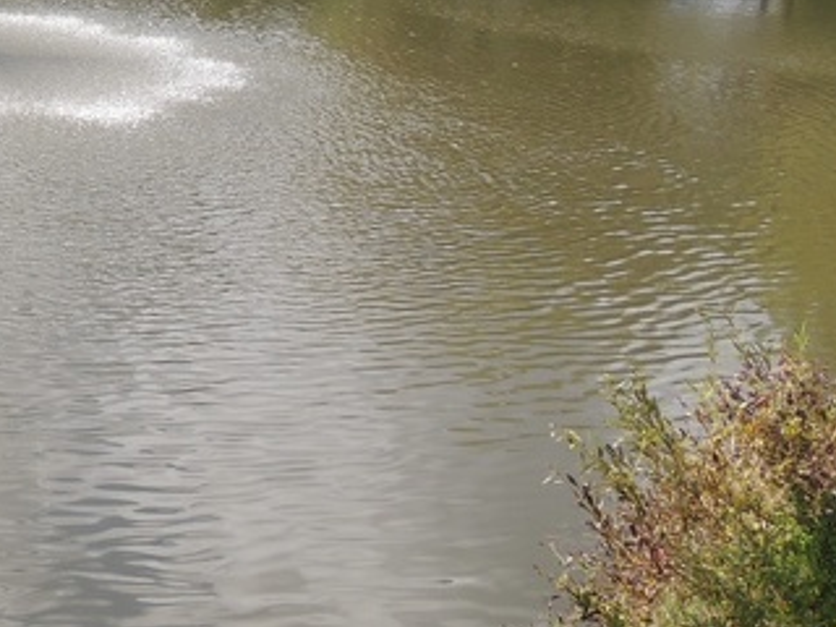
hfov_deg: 23.6
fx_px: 1811
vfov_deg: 18.6
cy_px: -120
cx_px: -180
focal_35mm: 75
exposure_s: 1/800
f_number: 3.1
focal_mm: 5.3
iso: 100
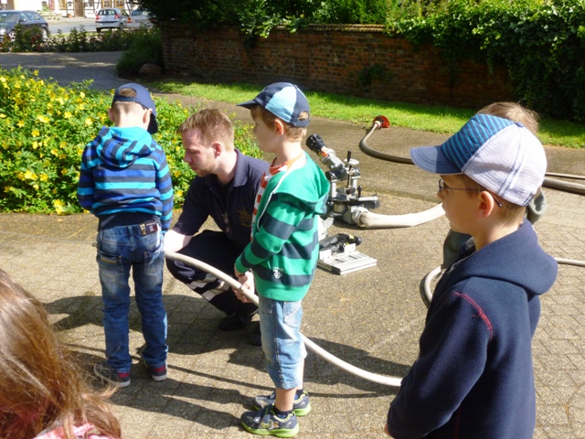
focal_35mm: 41
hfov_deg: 45.8
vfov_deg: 35.1
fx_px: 693
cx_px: 292
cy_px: 220
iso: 200
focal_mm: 7.4
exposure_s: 1/640
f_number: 3.8
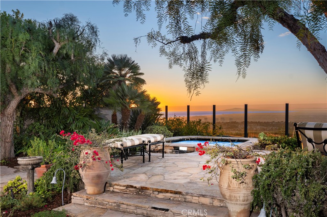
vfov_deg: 38.8
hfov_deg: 55.8
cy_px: 108
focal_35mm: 34
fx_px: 309
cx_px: 164
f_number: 9
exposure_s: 1/13
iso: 200
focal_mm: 34
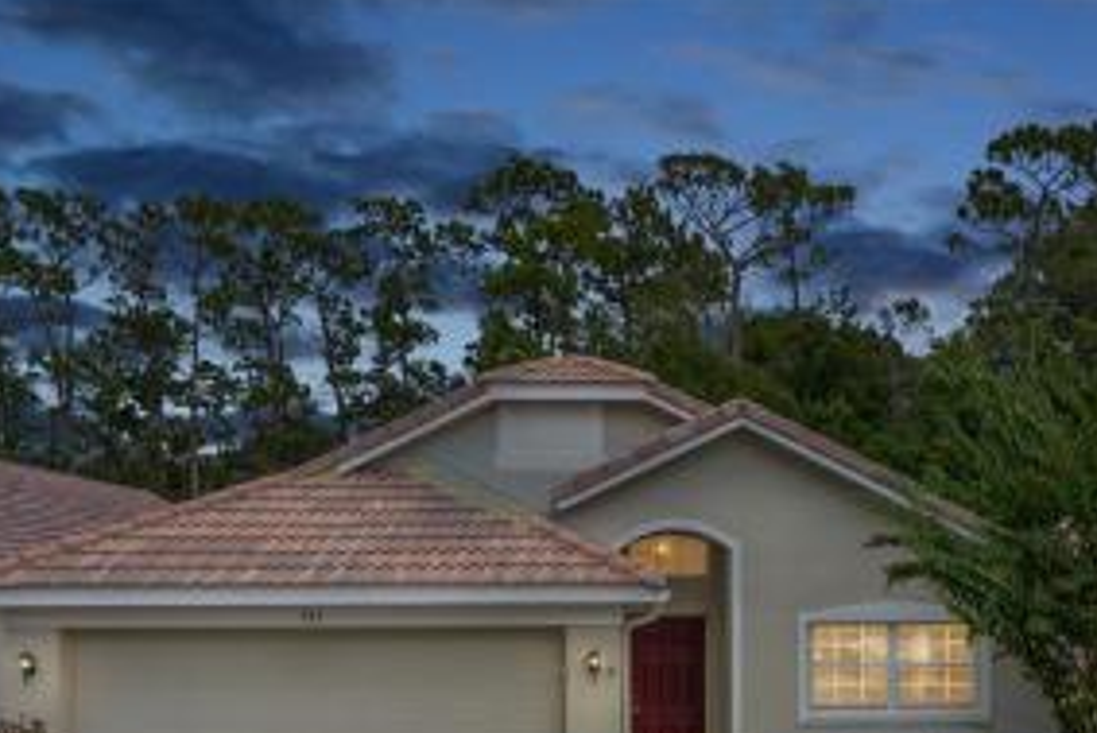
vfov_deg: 36.8
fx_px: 1067
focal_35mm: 35
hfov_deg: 54.1
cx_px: 643
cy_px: 566
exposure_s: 1/1600
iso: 100
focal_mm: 8.38
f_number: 2.8
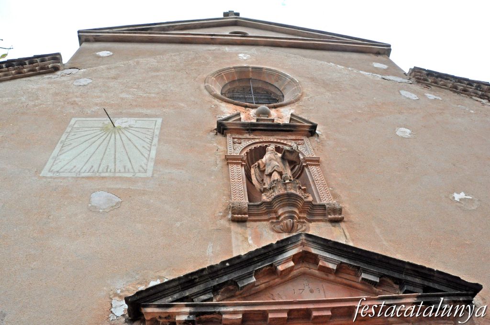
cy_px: 162
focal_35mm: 27
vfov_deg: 47.8
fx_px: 367
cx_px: 245
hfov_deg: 67.4
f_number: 14
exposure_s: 1/200
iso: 1000
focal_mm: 18
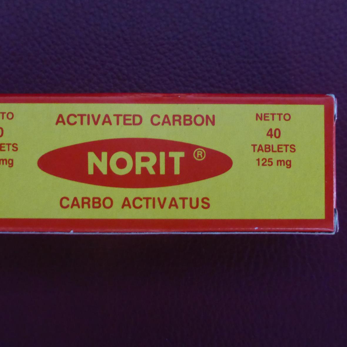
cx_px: 146
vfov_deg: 35.4
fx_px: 544
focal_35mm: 48
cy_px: 175
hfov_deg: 35.3
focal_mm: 6.9
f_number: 3.9
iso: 1000
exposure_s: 1/4
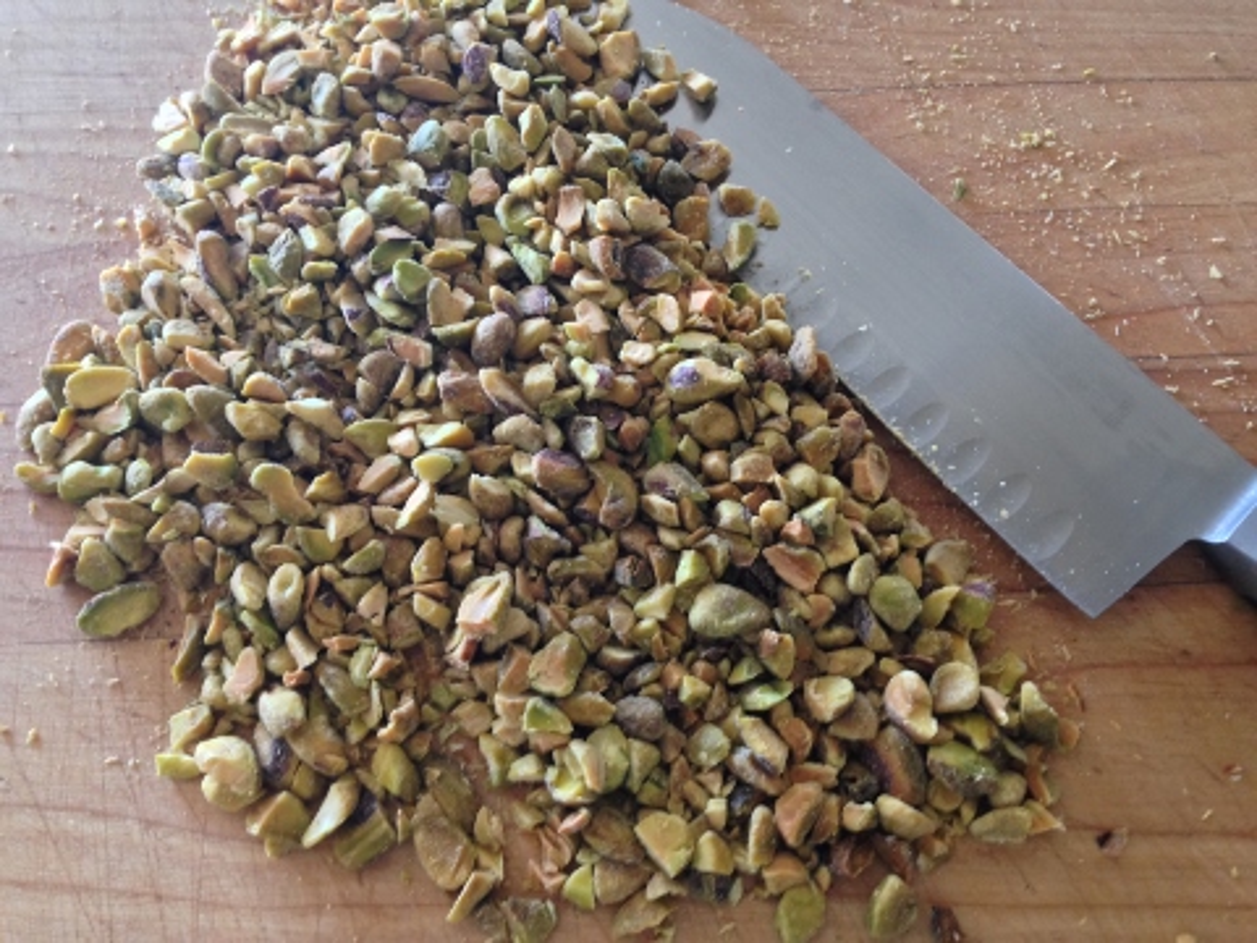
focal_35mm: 33
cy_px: 472
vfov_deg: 42.9
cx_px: 628
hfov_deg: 55.4
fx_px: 1198
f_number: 2.4
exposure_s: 1/20
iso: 125
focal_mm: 4.12
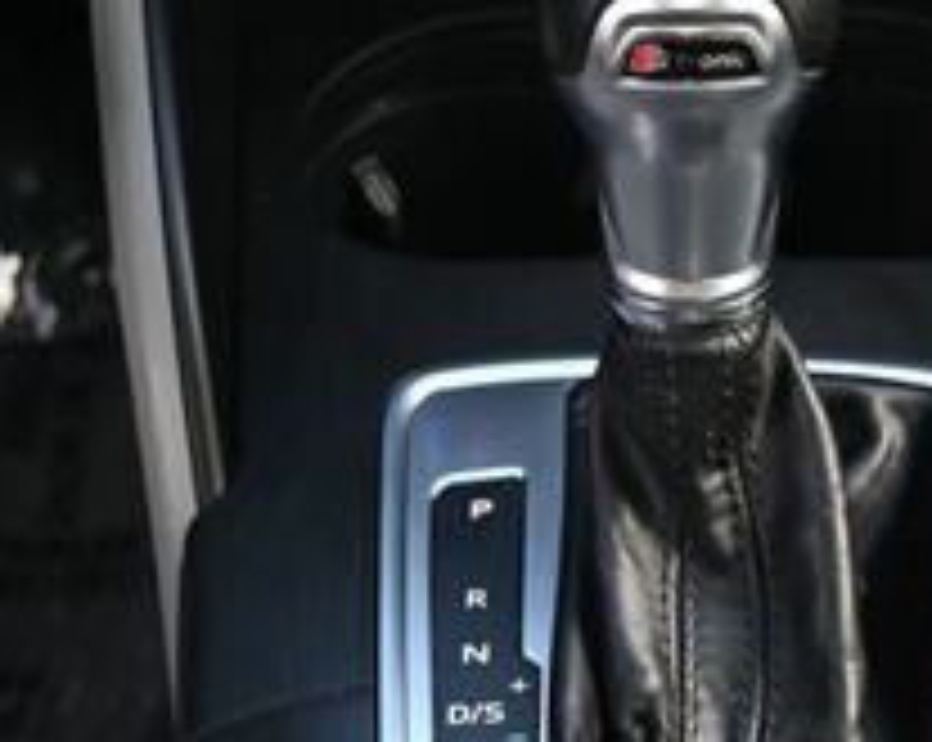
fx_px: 3298
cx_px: 702
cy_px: 778
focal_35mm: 120
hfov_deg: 16.0
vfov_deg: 12.7
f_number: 4.5
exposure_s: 1/125
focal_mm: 27.5
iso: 900
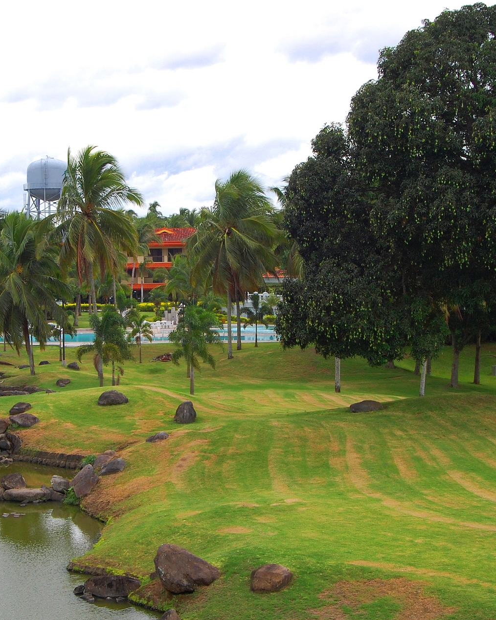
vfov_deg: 23.6
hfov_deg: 18.9
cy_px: 311
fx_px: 1486
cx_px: 168
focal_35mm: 81
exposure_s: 1/60
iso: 200
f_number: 14
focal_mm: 38
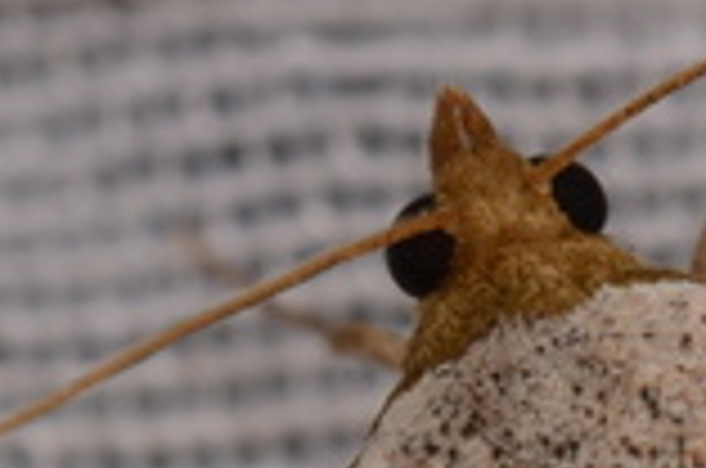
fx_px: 12595
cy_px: 1048
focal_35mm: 644
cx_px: 836
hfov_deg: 3.2
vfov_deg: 2.1
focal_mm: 85
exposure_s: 1/60
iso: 100
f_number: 22
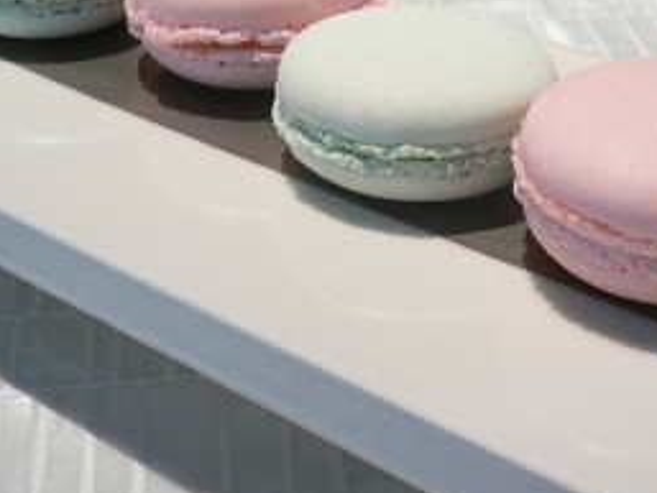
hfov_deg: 28.5
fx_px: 1291
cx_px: 348
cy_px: 213
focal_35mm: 68
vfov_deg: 21.6
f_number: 2.8
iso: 100
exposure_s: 1/20
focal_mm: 5.8
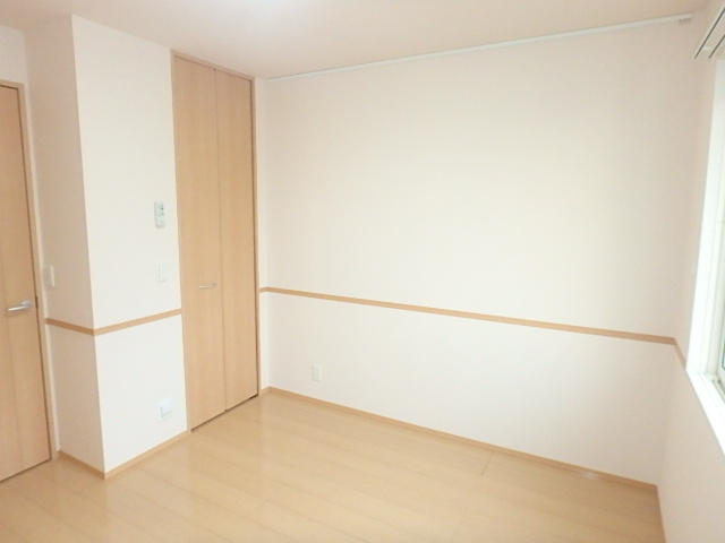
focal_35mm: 21
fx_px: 440
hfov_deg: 79.0
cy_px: 272
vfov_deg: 63.4
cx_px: 362
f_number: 3.5
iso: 800
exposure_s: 1/100
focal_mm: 3.7
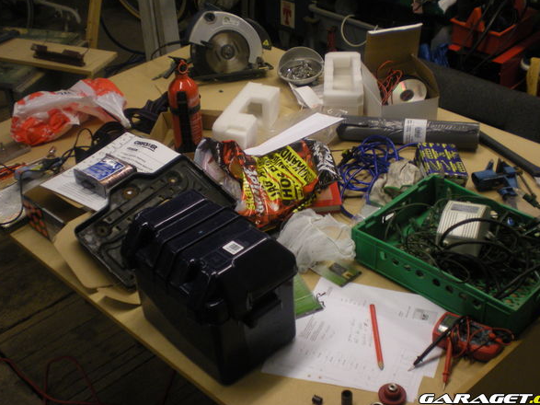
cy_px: 187
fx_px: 749
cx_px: 282
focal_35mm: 48
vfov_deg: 30.2
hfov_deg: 39.7
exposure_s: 1/55.4
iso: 200
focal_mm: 7.4
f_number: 3.5
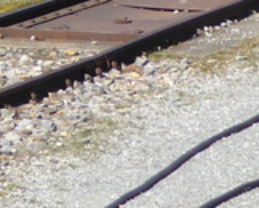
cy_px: -326
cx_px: -480
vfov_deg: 3.3
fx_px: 3607
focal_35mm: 470
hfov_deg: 4.0
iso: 80
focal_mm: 10.9
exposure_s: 1/320
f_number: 4.3
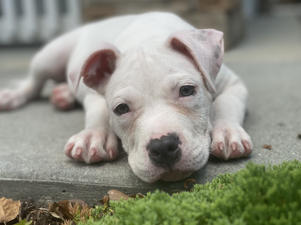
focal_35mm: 52
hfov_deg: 36.8
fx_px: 452
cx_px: 150
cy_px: 112
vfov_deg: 28.0
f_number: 2
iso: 20
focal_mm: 6
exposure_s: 1/1020
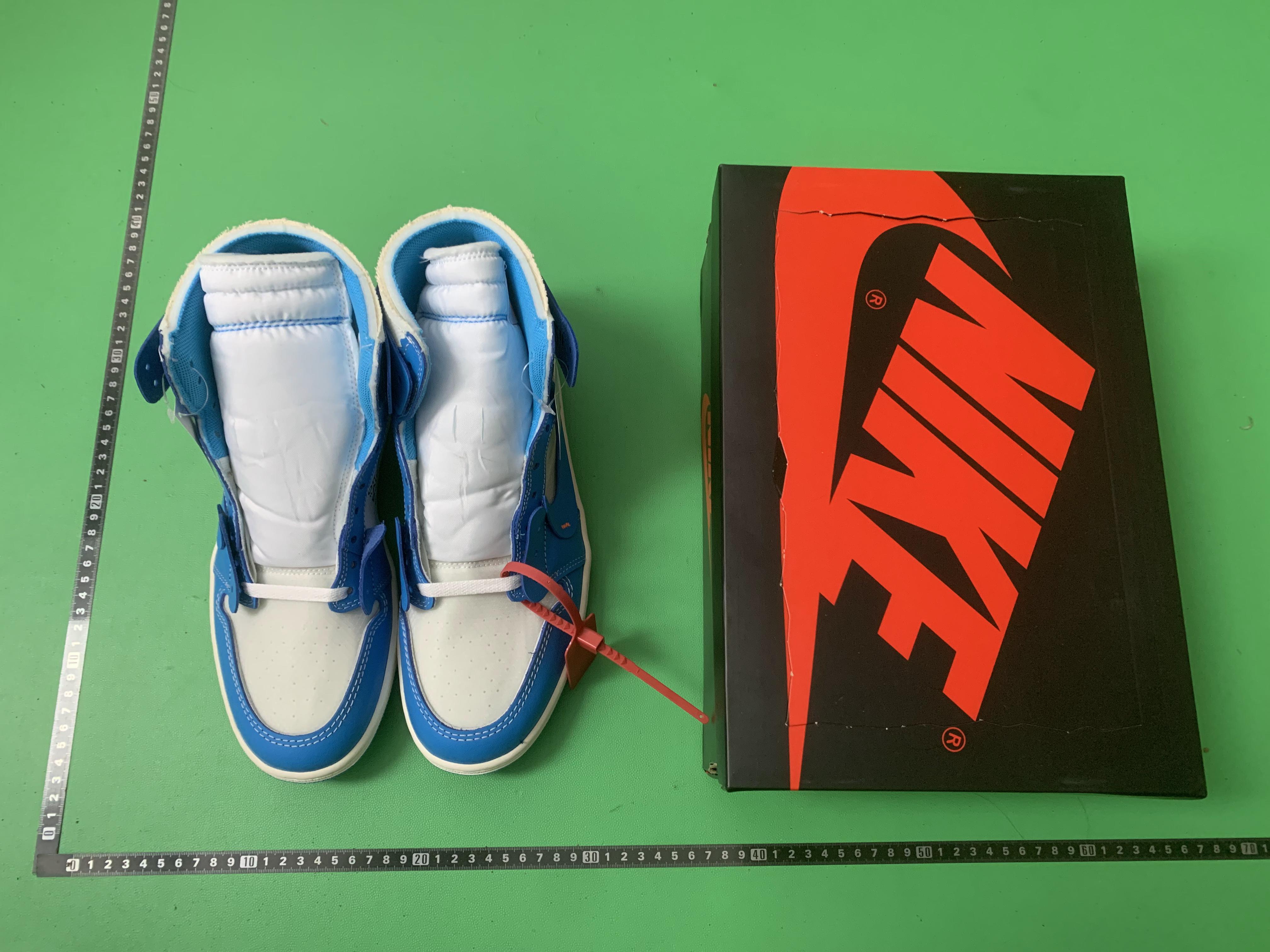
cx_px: 635
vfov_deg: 53.1
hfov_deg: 67.3
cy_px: 476
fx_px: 954
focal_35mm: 26
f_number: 1.8
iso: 200
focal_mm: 4.25
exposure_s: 1/60
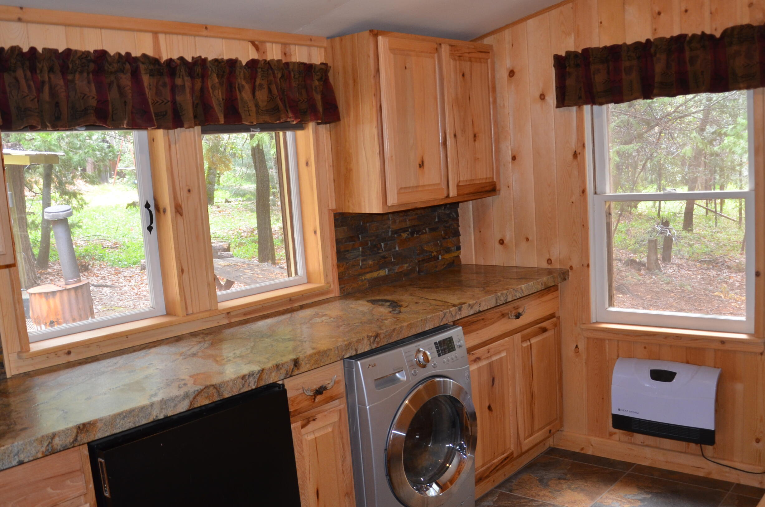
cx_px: 383
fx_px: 700
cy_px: 248
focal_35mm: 33
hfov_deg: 57.3
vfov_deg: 39.8
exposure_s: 1/60
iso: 450
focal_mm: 18
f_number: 3.5
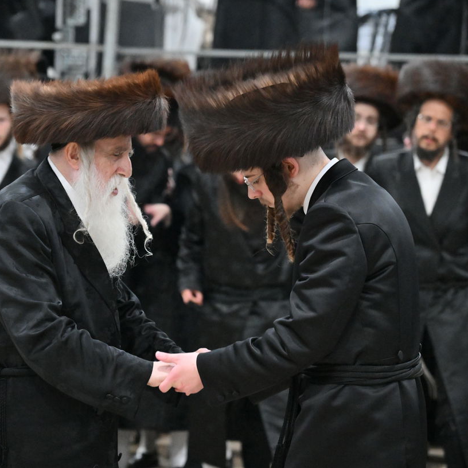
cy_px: 231
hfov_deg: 10.0
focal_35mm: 175
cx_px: 179
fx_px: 2677
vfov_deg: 10.0
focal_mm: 120
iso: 5000
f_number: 4
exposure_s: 1/320
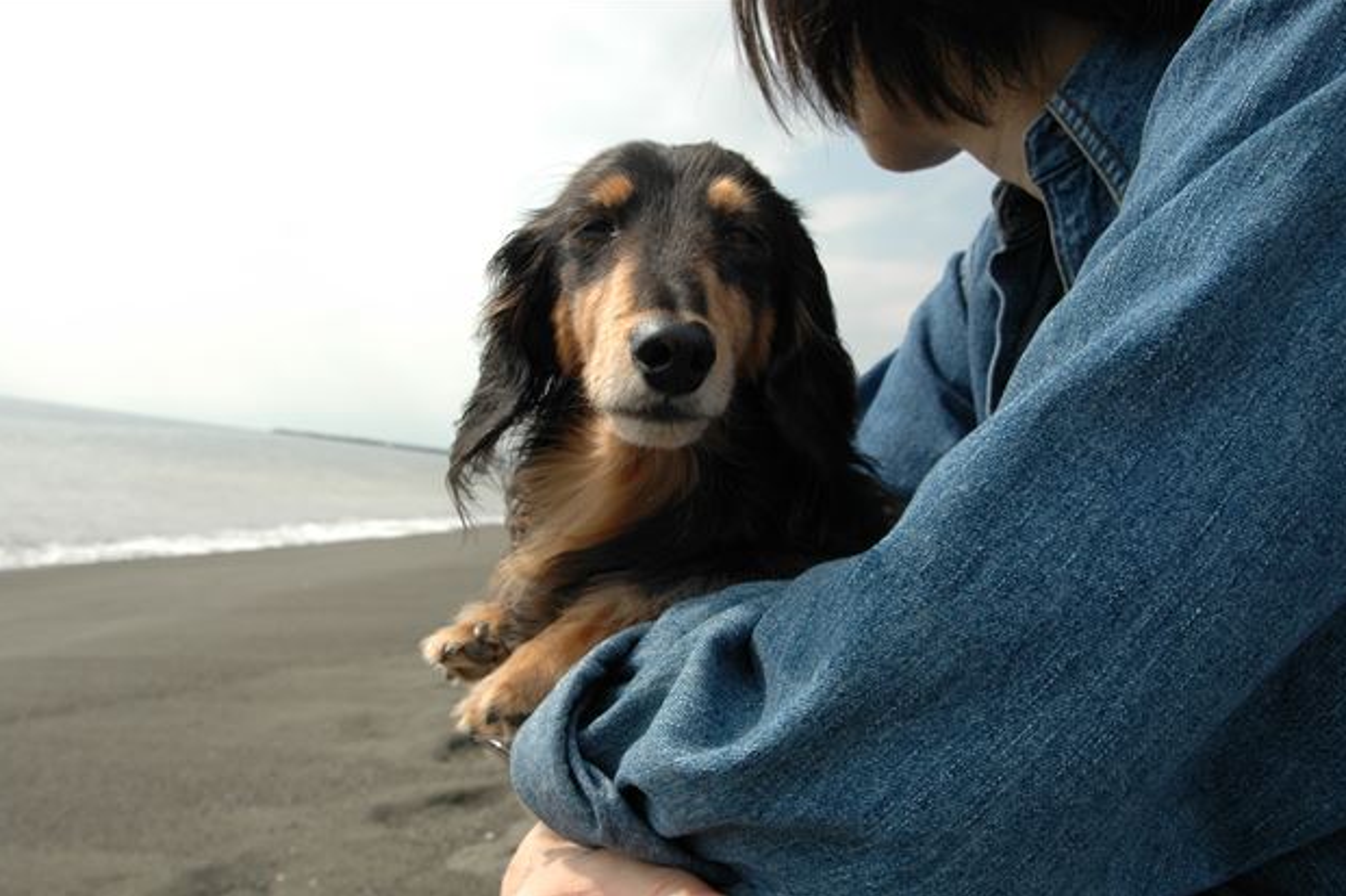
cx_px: 673
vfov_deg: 40.5
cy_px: 458
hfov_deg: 58.0
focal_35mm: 33
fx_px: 1215
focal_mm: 21
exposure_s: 1/320
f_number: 9
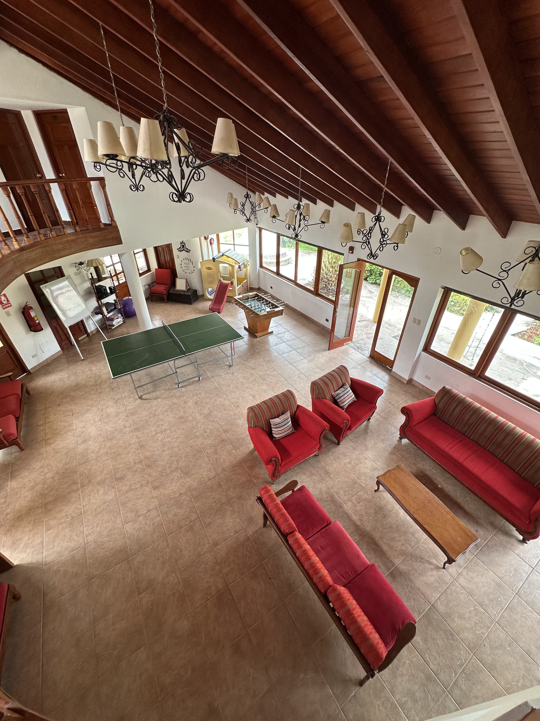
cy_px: 360
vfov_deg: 102.1
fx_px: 291
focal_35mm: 14
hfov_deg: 85.7
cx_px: 270
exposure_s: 1/99
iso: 80
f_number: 2.2
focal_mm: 2.22
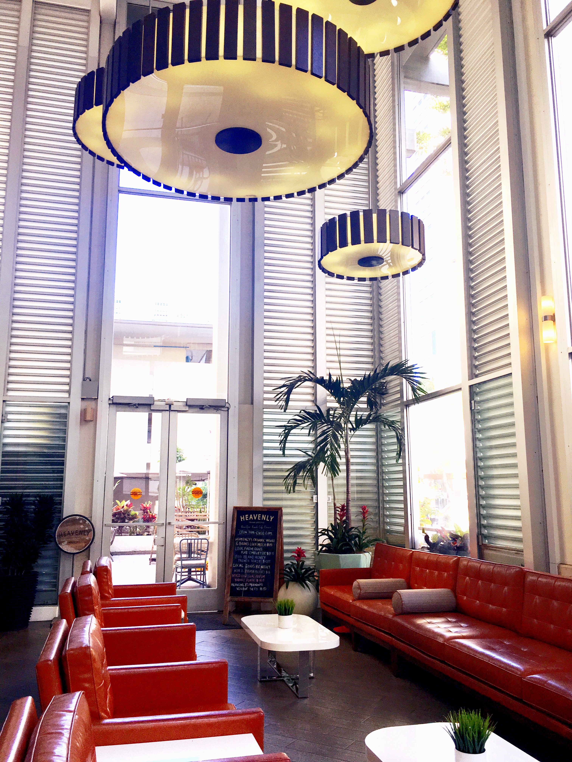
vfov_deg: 61.7
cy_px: 381
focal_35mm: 29
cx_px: 286
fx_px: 639
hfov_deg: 48.2
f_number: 2.2
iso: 32
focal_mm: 4.15
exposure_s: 1/60
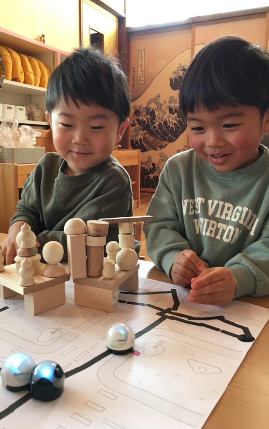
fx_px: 363
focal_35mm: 31
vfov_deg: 61.2
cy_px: 214
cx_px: 109
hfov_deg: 40.5
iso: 32
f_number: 2.2
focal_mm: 4.15
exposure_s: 1/15
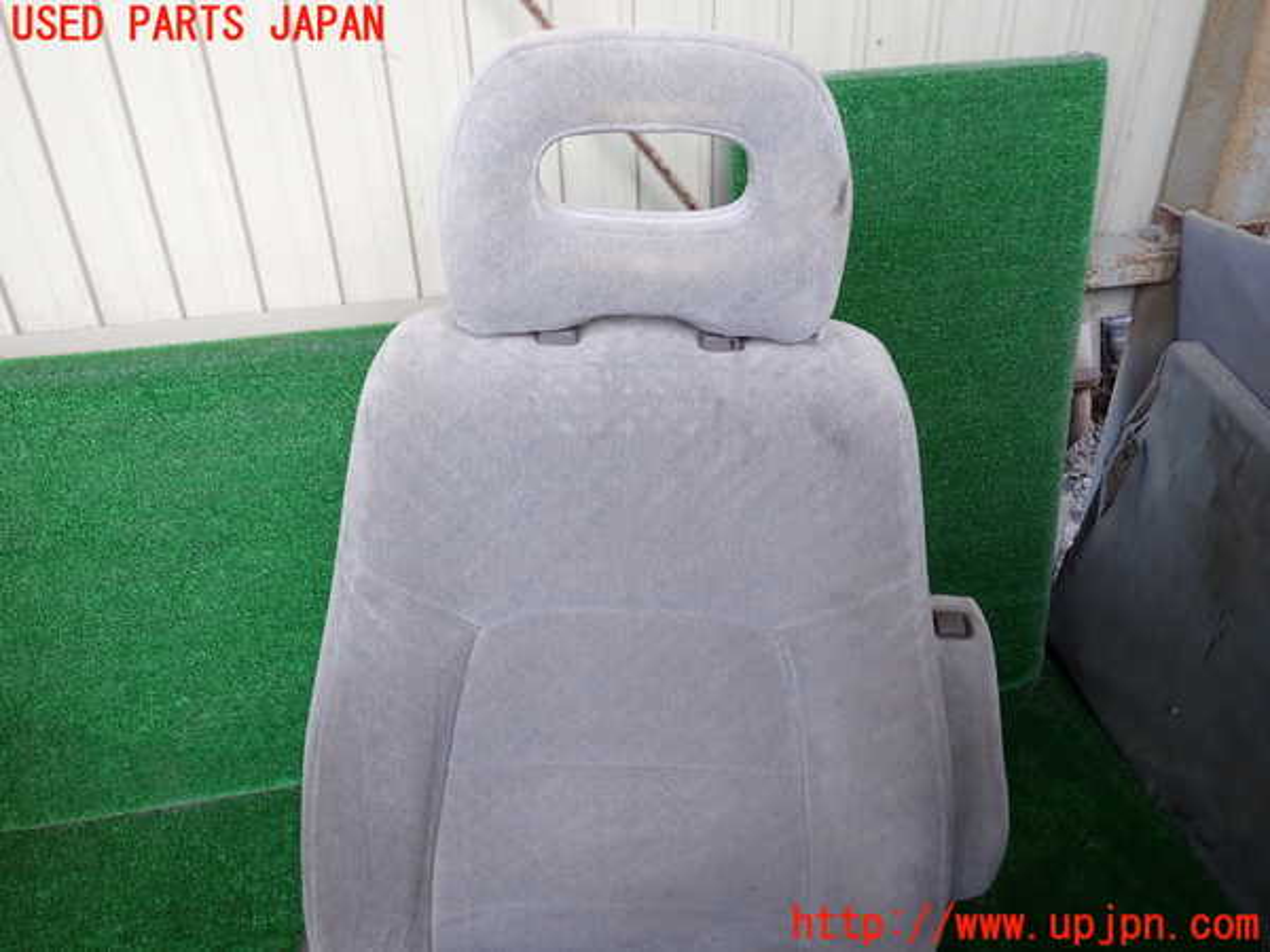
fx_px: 1101
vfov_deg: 46.8
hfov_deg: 60.0
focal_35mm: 30
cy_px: 476
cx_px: 635
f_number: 2.3
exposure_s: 1/125
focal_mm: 5.4
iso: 125
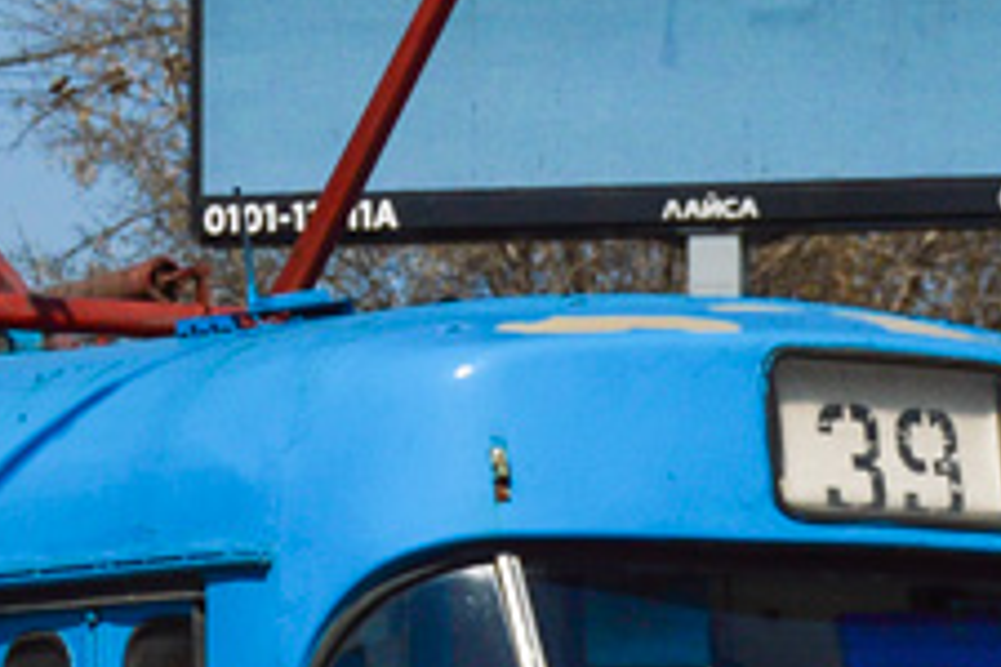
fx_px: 10028
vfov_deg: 3.8
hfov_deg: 5.7
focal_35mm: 361
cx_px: -294
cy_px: 627
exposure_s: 1/1600
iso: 100
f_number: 7.1
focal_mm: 45
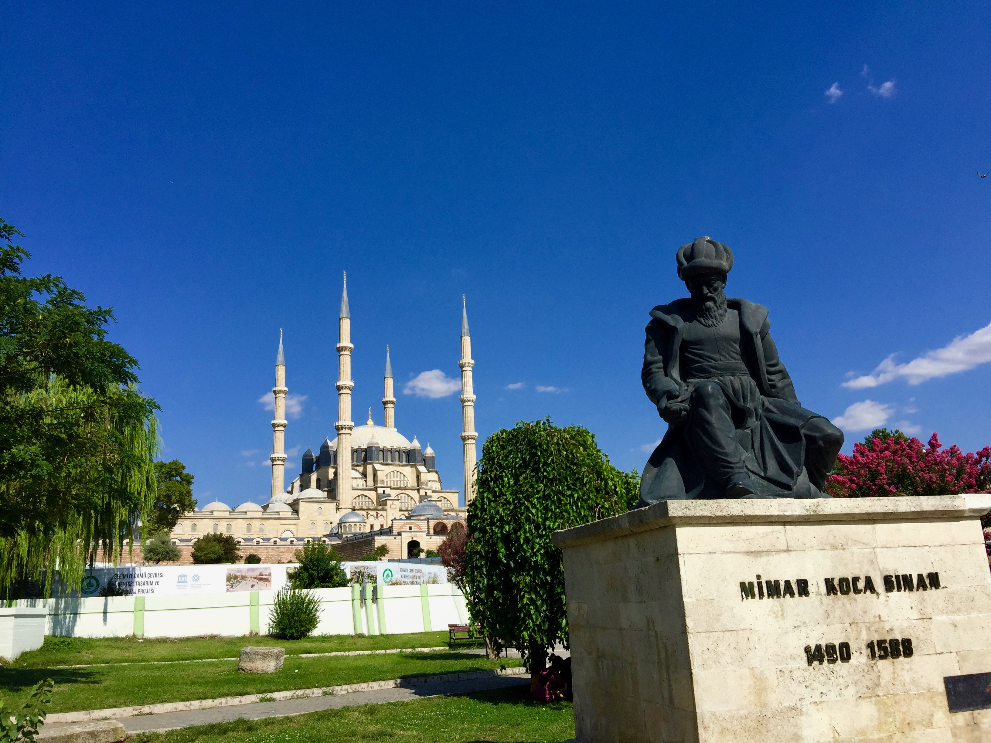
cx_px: 496
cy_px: 372
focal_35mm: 29
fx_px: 830
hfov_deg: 61.7
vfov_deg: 48.2
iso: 32
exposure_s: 1/3597
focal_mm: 4.15
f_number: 2.2
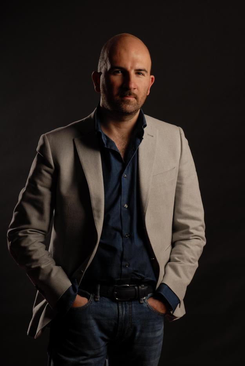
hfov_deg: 10.8
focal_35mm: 128
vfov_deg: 16.0
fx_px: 1297
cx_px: 122
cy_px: 183
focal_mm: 85
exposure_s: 1/250
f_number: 10
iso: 100
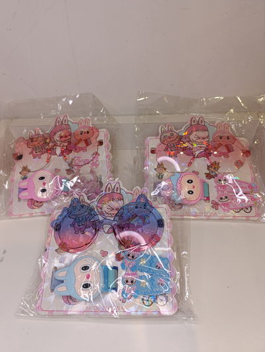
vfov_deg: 73.8
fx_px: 234
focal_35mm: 23
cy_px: 176
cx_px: 132
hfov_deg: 59.0
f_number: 1.6
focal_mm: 6.14
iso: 320
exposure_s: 1/100
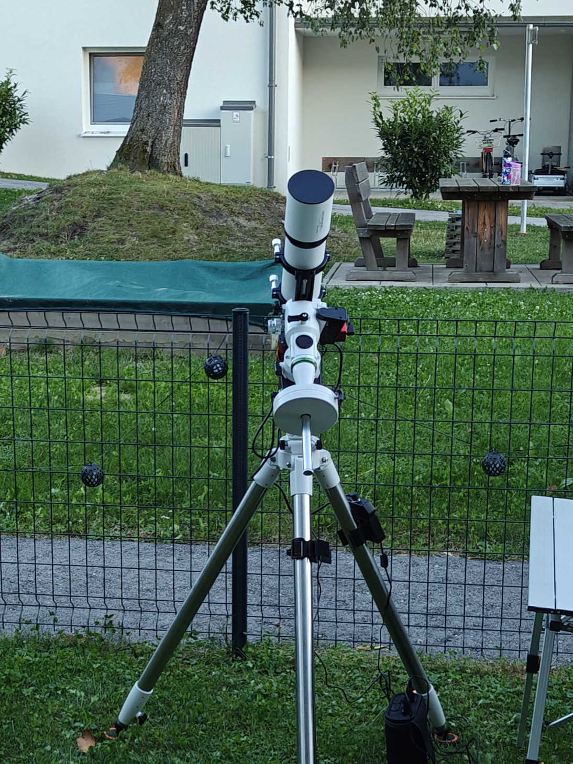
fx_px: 508
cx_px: 286
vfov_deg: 73.9
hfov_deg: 58.9
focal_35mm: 23
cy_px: 382
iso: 320
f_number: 1.6
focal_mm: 6.1
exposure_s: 1/100
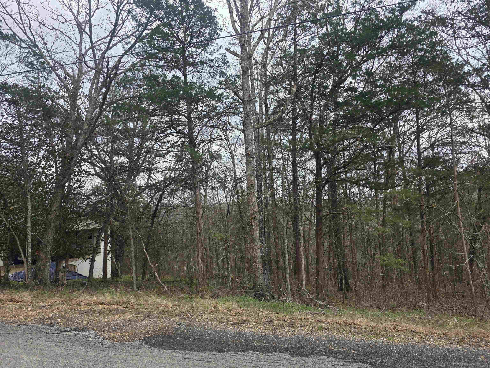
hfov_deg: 73.9
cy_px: 184
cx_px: 245
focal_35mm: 23
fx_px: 326
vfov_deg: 58.9
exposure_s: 1/359
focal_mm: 6.3
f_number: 1.7
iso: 32
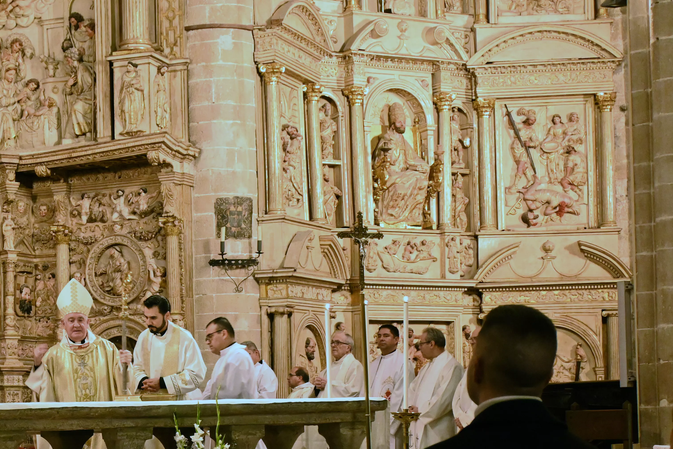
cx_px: 65
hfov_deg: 23.4
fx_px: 1577
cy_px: 385
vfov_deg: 16.0
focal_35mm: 84
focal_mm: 30.5
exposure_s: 1/50
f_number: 4.8
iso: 3200
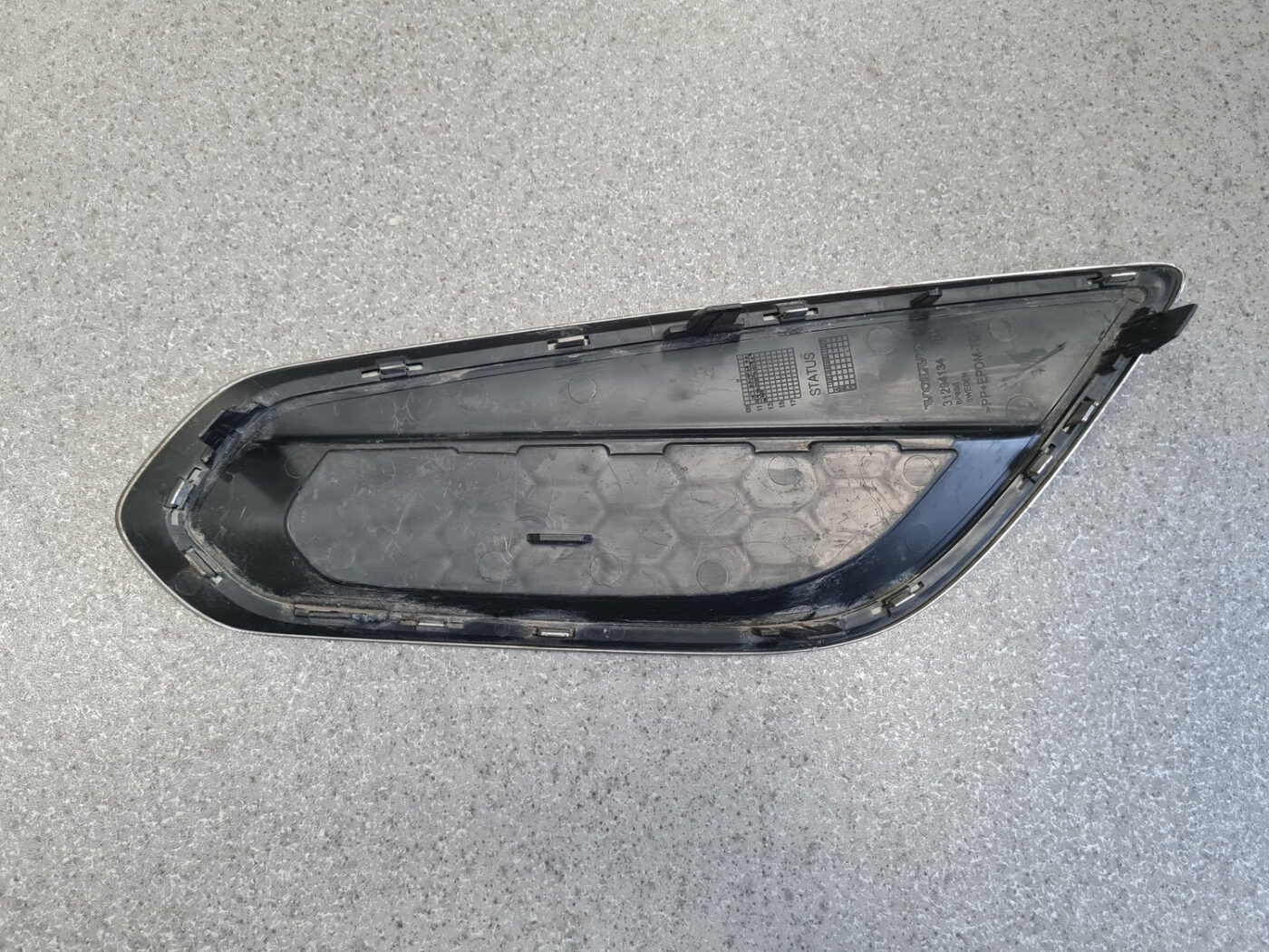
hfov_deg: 67.3
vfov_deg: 53.1
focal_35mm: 26
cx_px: 634
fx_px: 953
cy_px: 476
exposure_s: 1/50
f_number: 1.8
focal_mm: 5.4
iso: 160
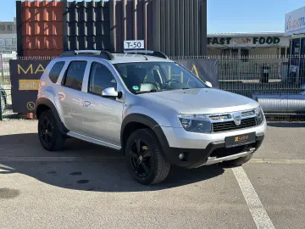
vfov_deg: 30.3
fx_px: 423
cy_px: 114
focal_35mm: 48
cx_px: 152
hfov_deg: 39.7
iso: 100
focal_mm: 6.86
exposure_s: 1/2976
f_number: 1.78
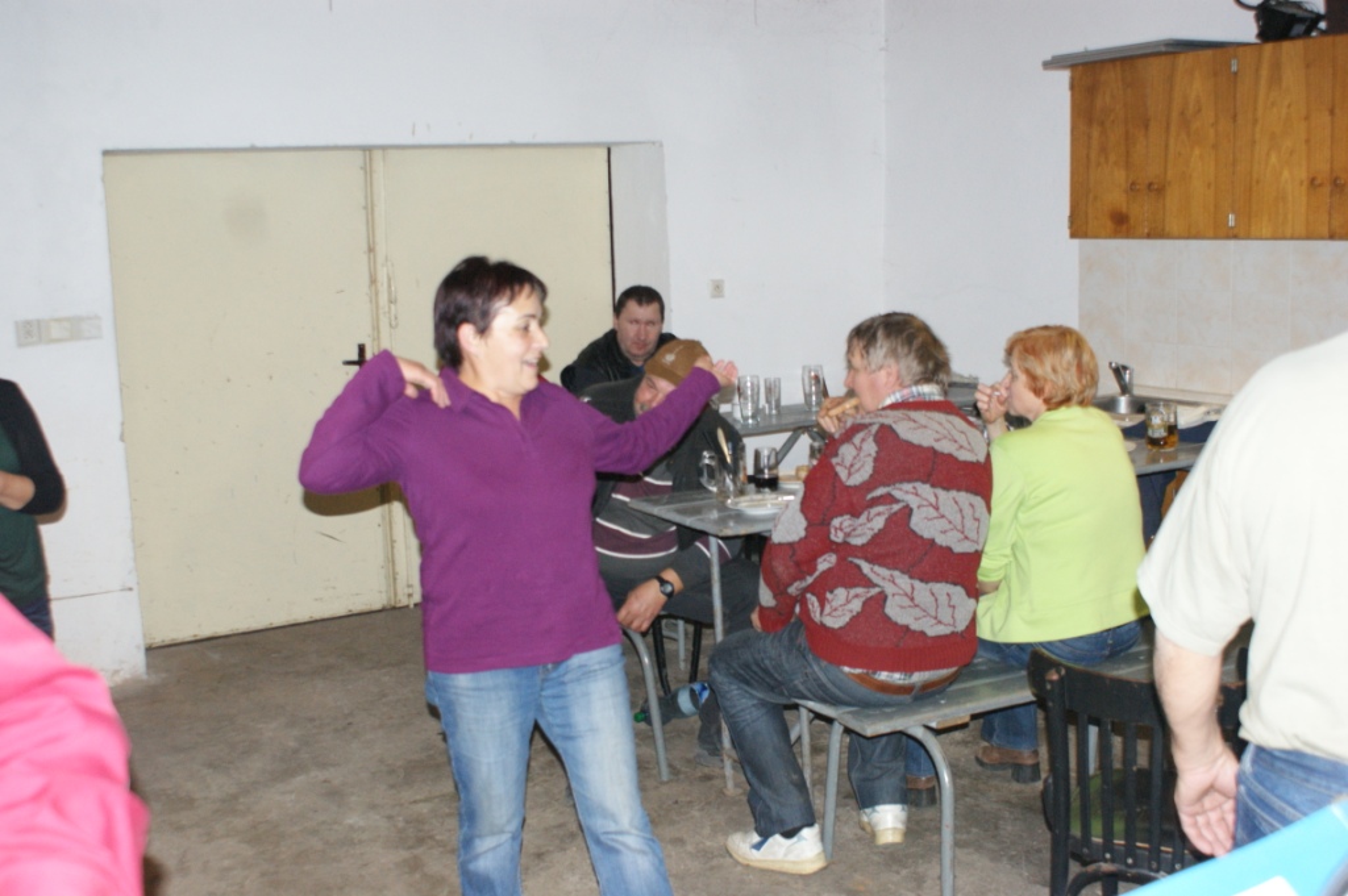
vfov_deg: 31.8
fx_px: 1571
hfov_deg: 46.4
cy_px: 448
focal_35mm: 42
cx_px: 674
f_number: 4.5
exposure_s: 1/60
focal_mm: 28
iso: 800
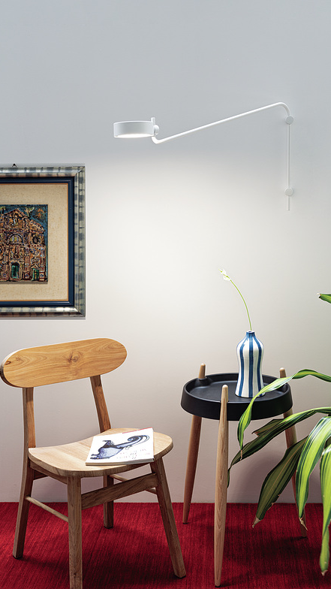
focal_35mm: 45
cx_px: 206
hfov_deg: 26.4
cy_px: 296
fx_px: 703
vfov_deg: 45.4
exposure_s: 1/5
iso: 100
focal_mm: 38.9
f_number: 4.5
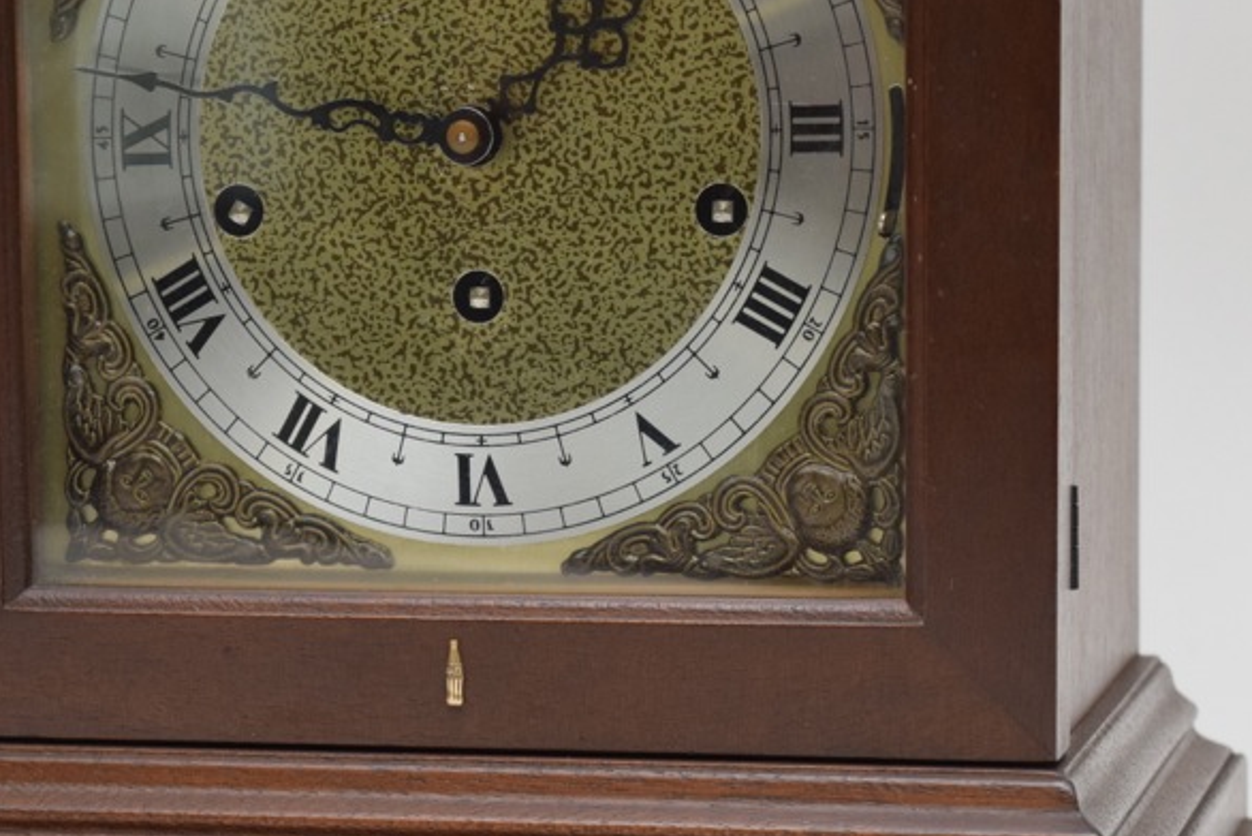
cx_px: 551
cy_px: 709
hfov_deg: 14.6
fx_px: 4899
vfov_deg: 9.7
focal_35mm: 141
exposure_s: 1/100
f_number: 5.6
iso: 800
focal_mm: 55
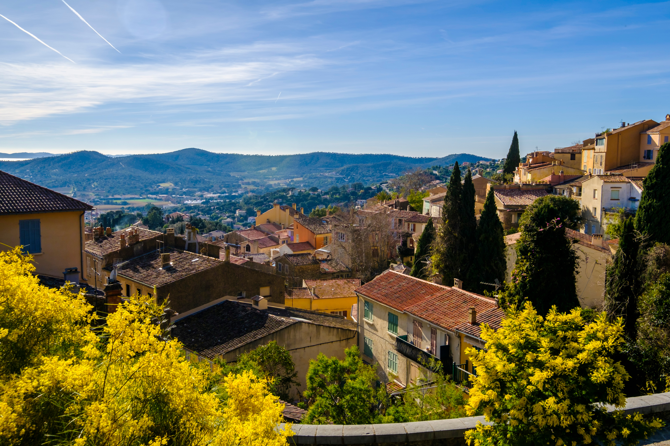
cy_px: 223
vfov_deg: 36.9
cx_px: 335
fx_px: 670
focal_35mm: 36
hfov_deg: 53.1
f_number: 8
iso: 200
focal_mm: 24
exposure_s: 1/900
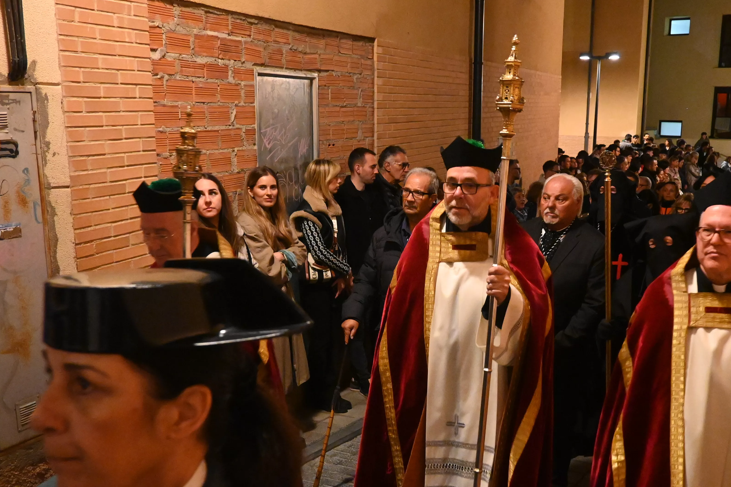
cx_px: 428
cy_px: 307
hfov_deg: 46.2
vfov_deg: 31.7
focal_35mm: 42
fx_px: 853
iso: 6400
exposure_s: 1/60
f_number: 4
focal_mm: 16
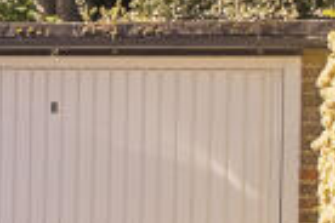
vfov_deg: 11.2
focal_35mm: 119
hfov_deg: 14.1
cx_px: -357
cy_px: 290
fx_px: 1107
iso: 320
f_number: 4
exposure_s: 1/2500
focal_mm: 10.5
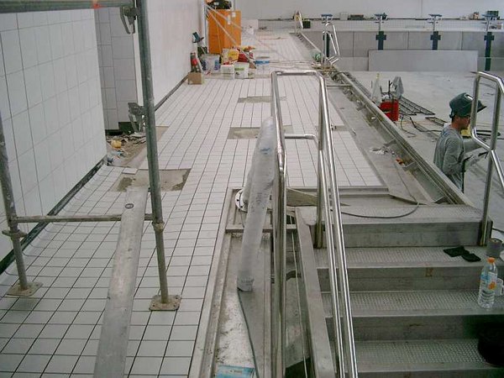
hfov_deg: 50.1
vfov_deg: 38.7
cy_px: 189
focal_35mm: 37
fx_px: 539
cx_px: 252
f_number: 2.6
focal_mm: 7.6
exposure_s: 1/100
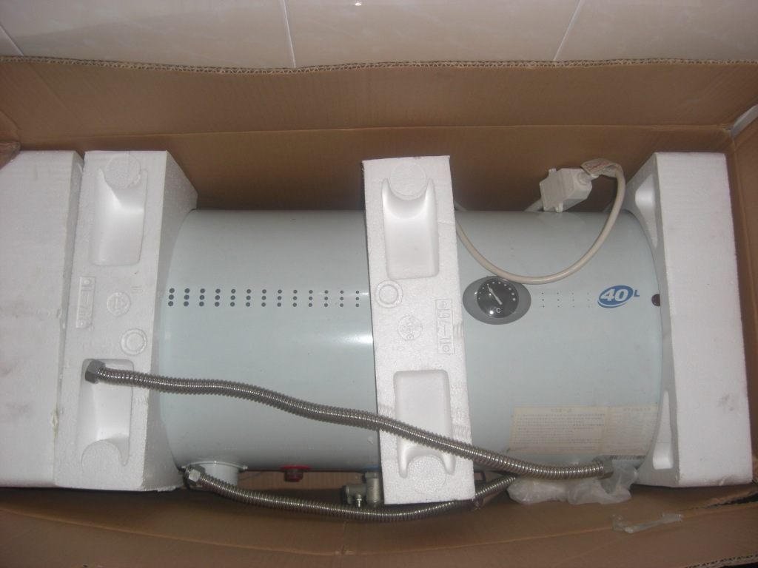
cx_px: 379
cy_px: 284
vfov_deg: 37.7
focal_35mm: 38
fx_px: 832
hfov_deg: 49.0
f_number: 2.8
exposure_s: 1/60
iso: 100
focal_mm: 7.9
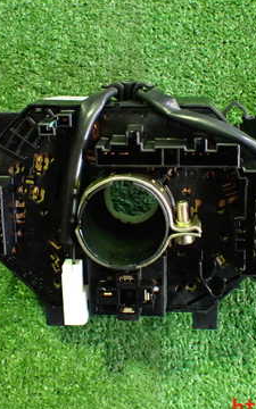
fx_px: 592
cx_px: 148
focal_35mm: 53
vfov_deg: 38.1
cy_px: 168
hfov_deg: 24.4
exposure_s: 1/40
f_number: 2.3
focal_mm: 5.4
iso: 800
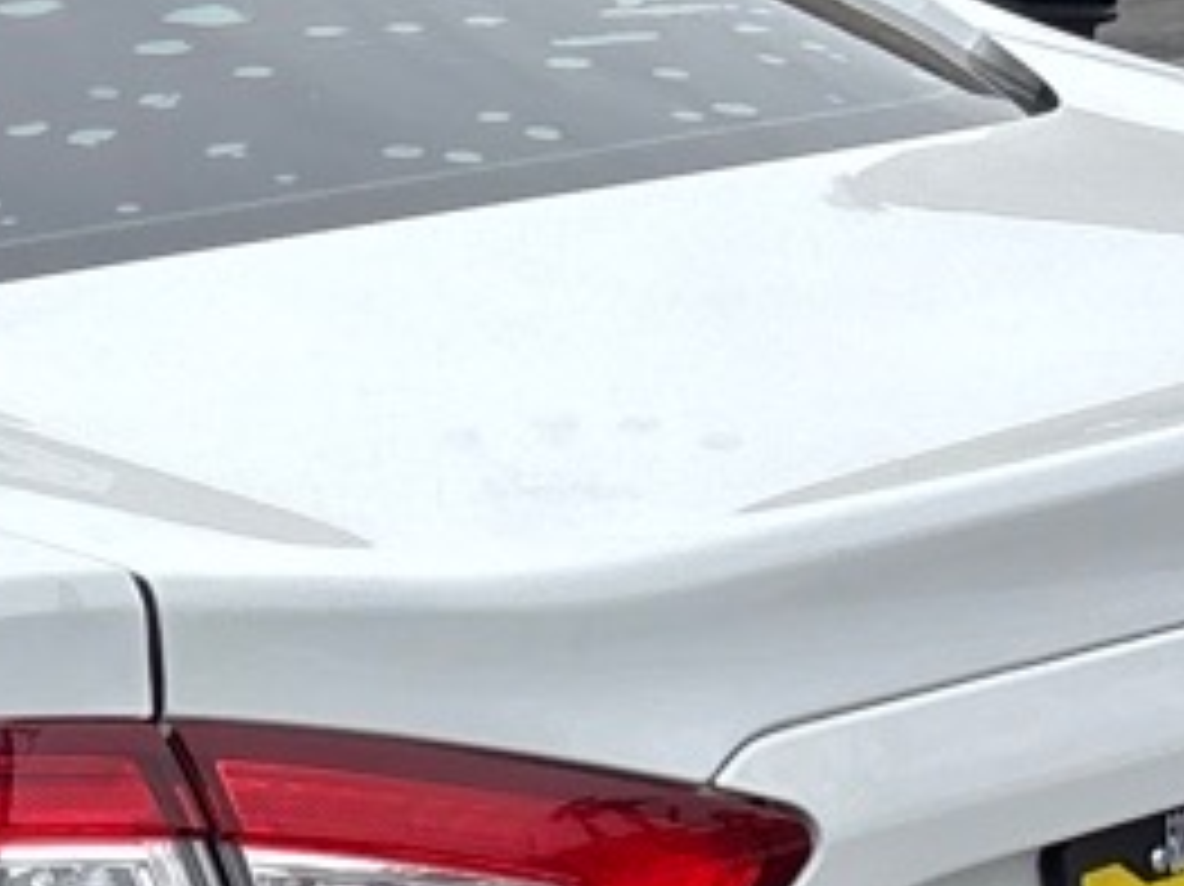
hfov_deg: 11.5
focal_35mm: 158
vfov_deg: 9.2
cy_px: 1250
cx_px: -1004
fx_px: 5402
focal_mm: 5.96
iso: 50
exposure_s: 1/1845
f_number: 1.6
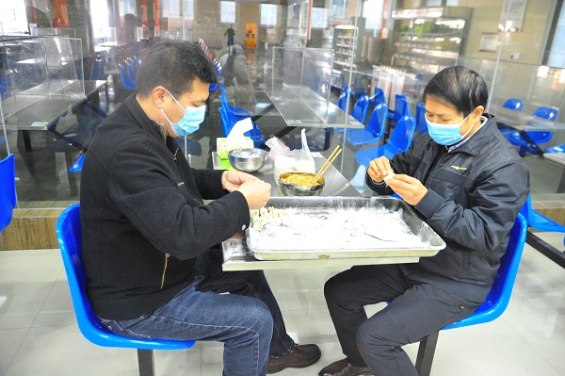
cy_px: 188
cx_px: 282
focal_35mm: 27
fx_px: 423
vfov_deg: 47.9
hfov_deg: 67.4
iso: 4500
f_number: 4
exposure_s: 1/30
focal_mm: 27
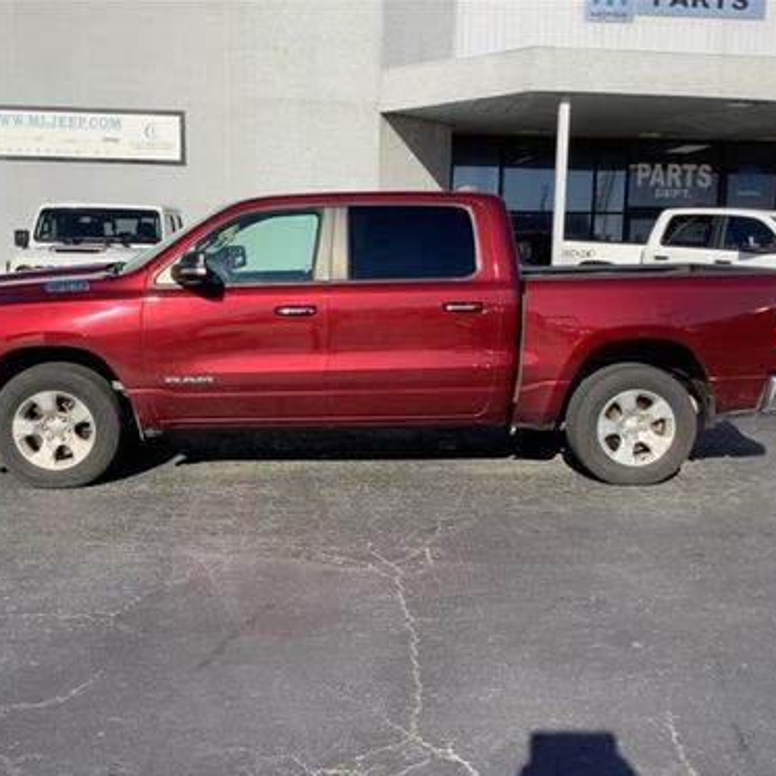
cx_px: 364
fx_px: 938
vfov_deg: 44.9
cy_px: 391
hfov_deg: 44.9
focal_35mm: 37
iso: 25
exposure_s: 1/1199
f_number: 2.4
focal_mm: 3.3
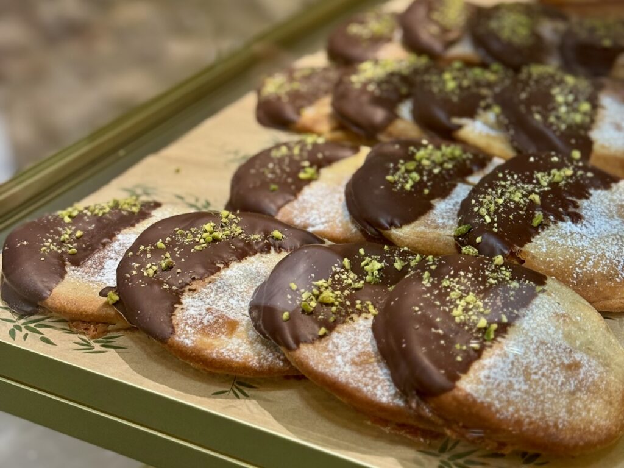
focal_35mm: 48
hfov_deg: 39.7
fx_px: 865
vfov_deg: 30.3
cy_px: 234
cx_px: 312
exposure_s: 1/50
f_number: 1.78
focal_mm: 6.76
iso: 160
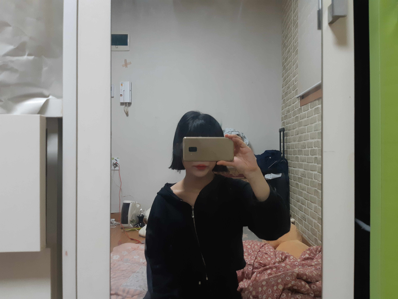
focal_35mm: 26
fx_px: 299
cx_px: 199
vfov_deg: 53.1
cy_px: 150
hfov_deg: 67.3
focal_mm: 3.93
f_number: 1.7
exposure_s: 1/60
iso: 160
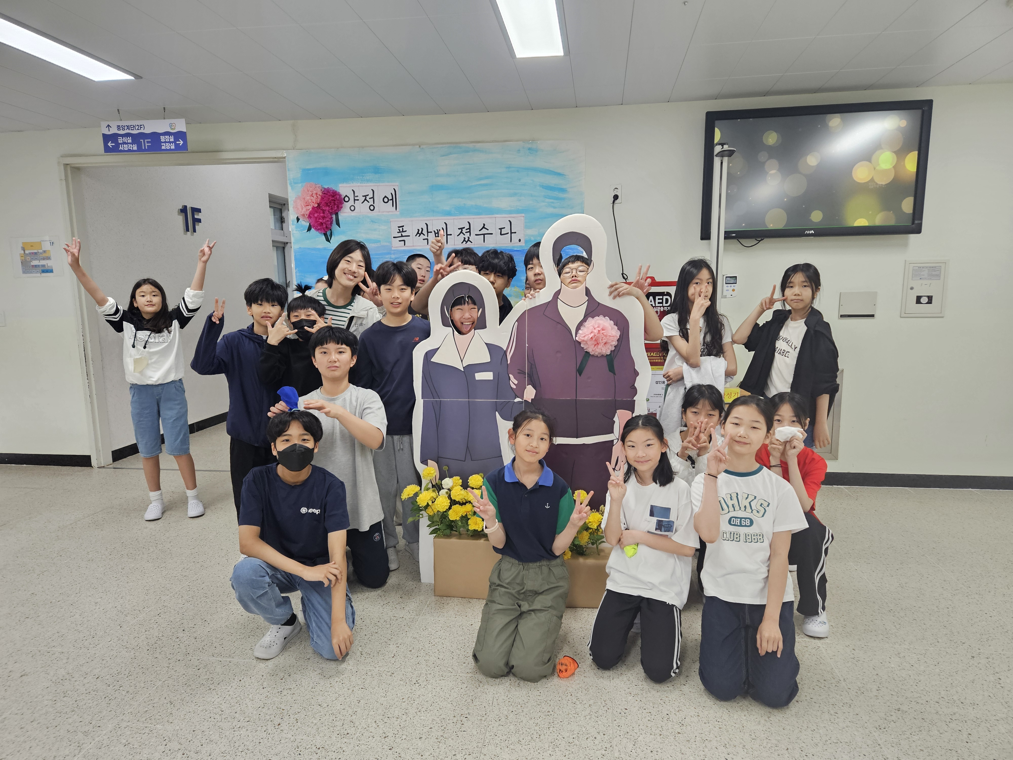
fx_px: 673
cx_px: 506
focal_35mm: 23
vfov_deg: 58.9
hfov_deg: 73.9
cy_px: 380
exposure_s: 1/120
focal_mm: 5.4
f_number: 1.8
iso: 200
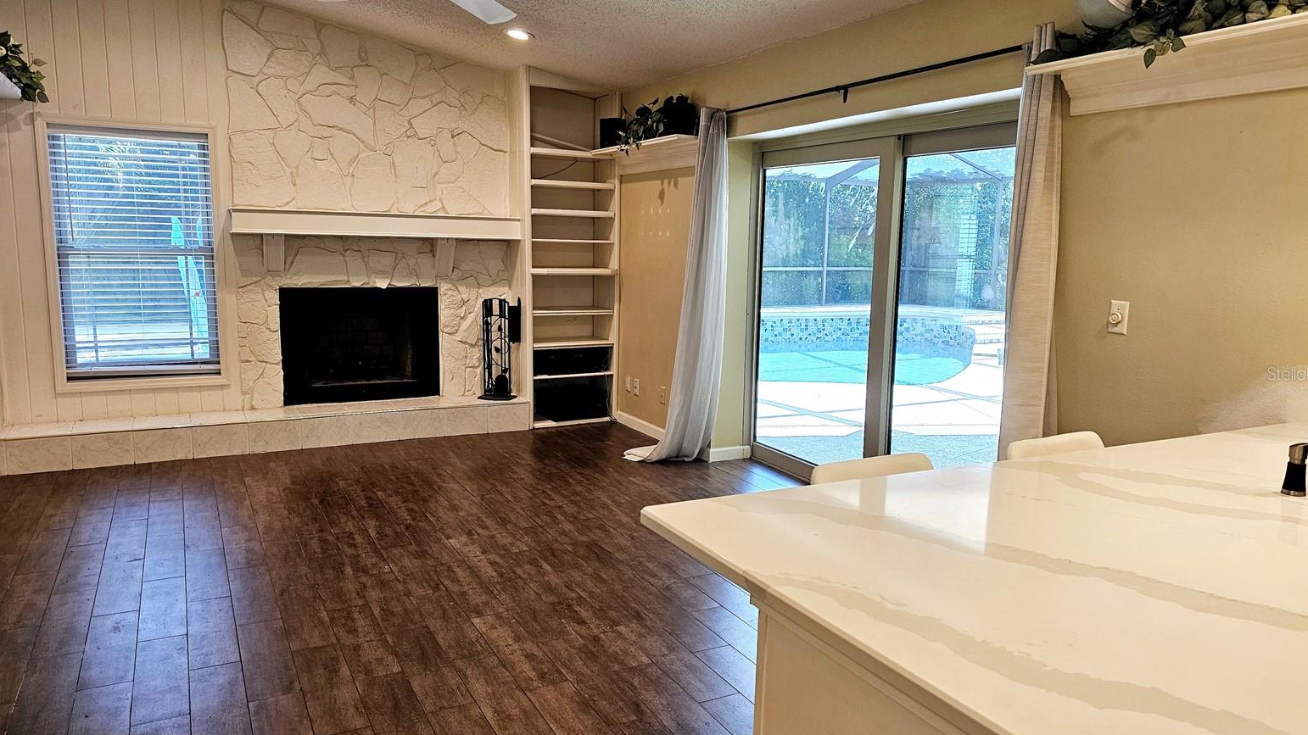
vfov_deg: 44.4
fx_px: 902
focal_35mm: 26
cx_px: 668
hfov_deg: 71.9
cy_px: 373
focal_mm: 6.3
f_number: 1.7
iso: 160
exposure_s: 1/120
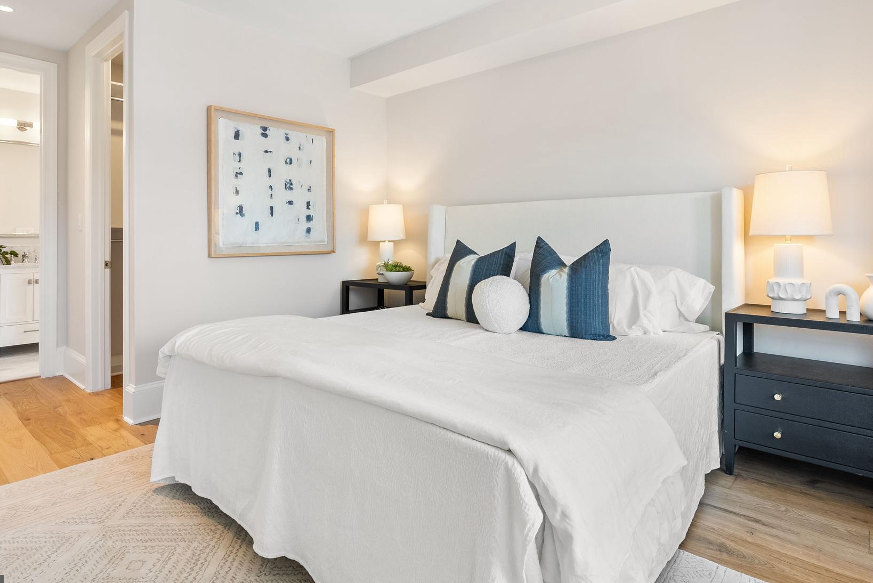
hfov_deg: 83.9
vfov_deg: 61.7
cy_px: 250
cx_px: 431
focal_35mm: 20
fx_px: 485
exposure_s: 1/25
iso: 800
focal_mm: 16
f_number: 6.3
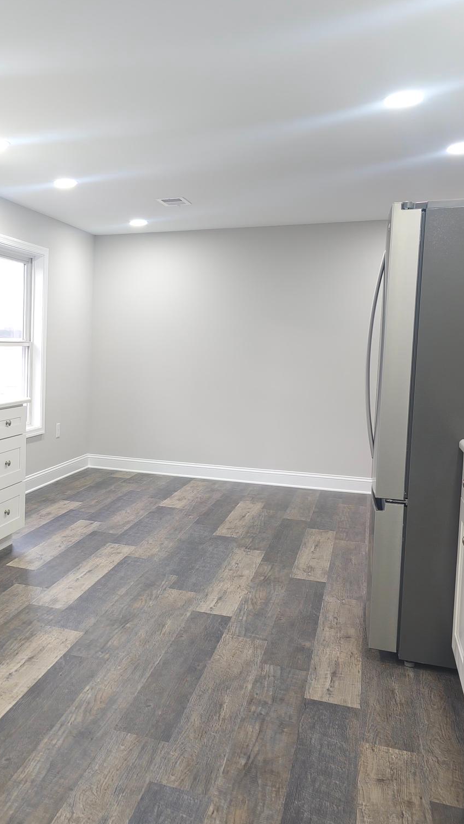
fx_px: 744
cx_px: 31
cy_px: 416
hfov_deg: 32.6
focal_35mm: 34
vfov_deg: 58.0
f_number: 1.7
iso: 125
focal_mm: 6.3
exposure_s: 1/50
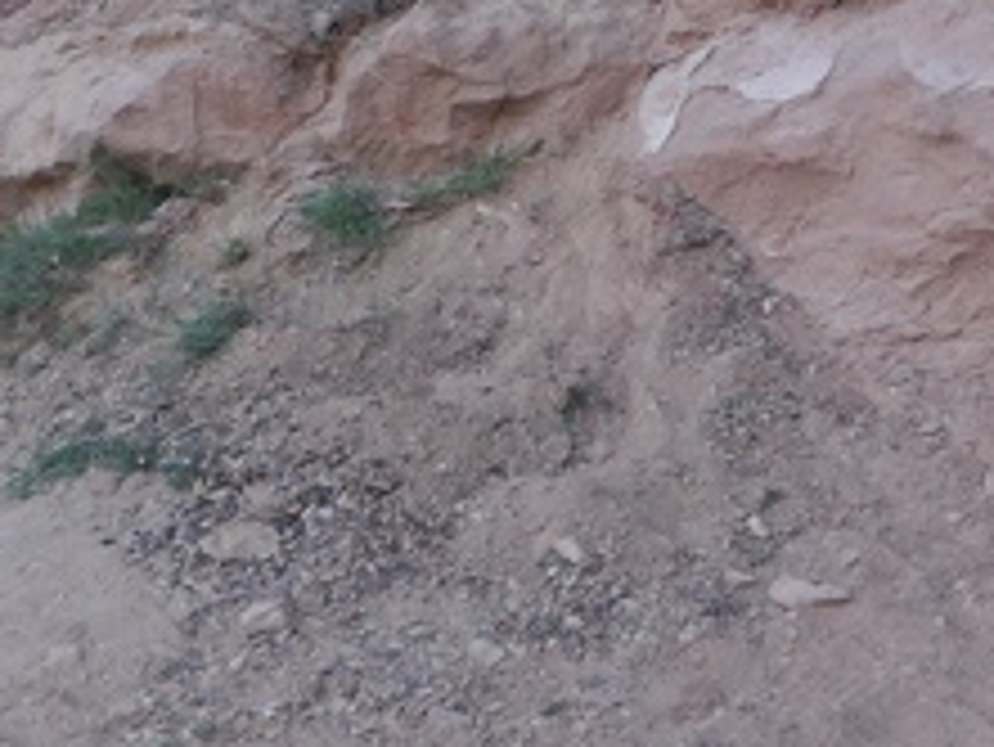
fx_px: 3706
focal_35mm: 129
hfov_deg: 15.3
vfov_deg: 11.1
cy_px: -364
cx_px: 614
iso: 320
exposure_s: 1/60
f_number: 4.2
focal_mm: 18
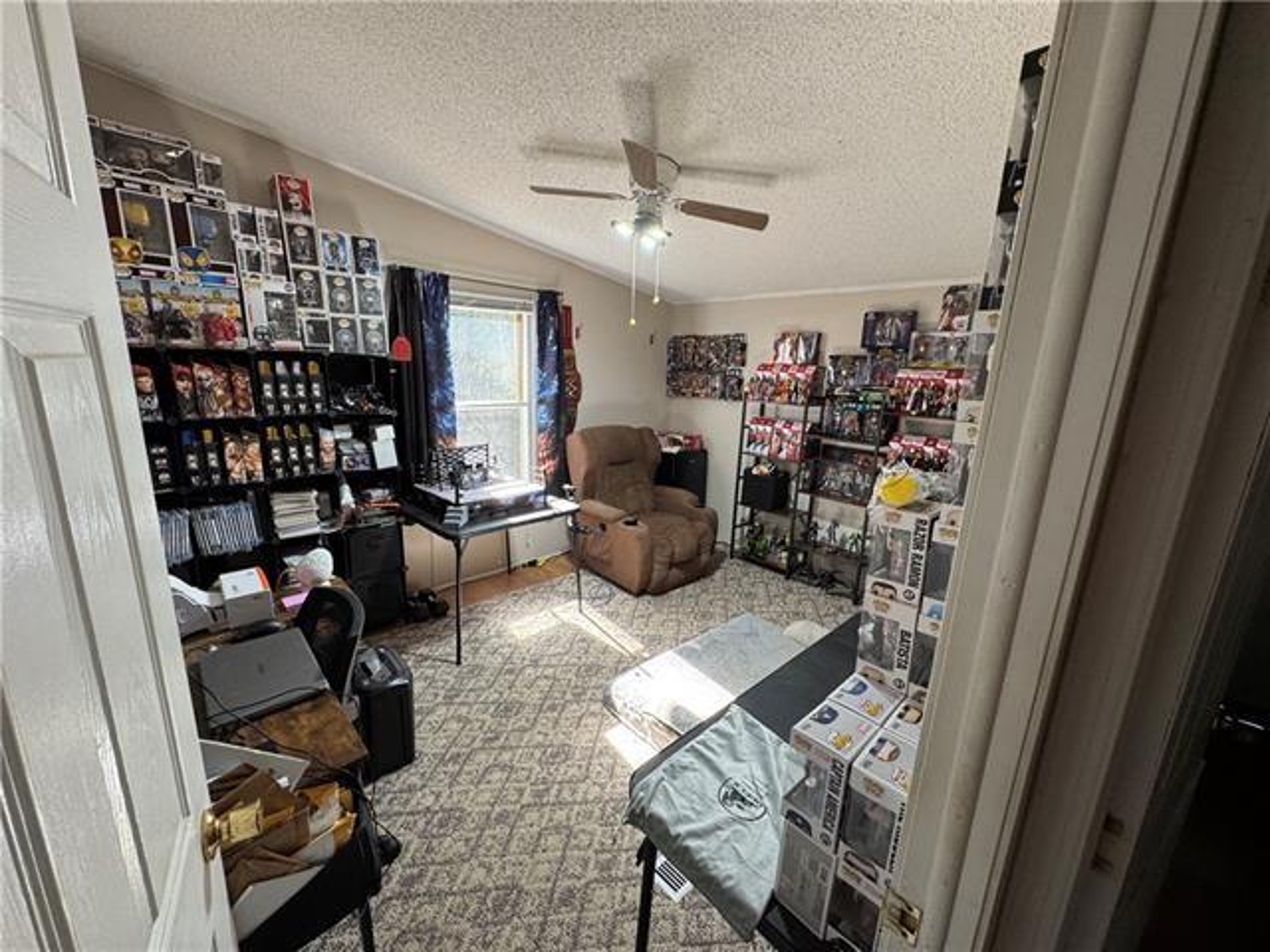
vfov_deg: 85.7
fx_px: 514
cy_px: 476
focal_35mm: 14
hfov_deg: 102.1
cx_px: 635
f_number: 2.2
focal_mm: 2.22
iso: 160
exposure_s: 1/99
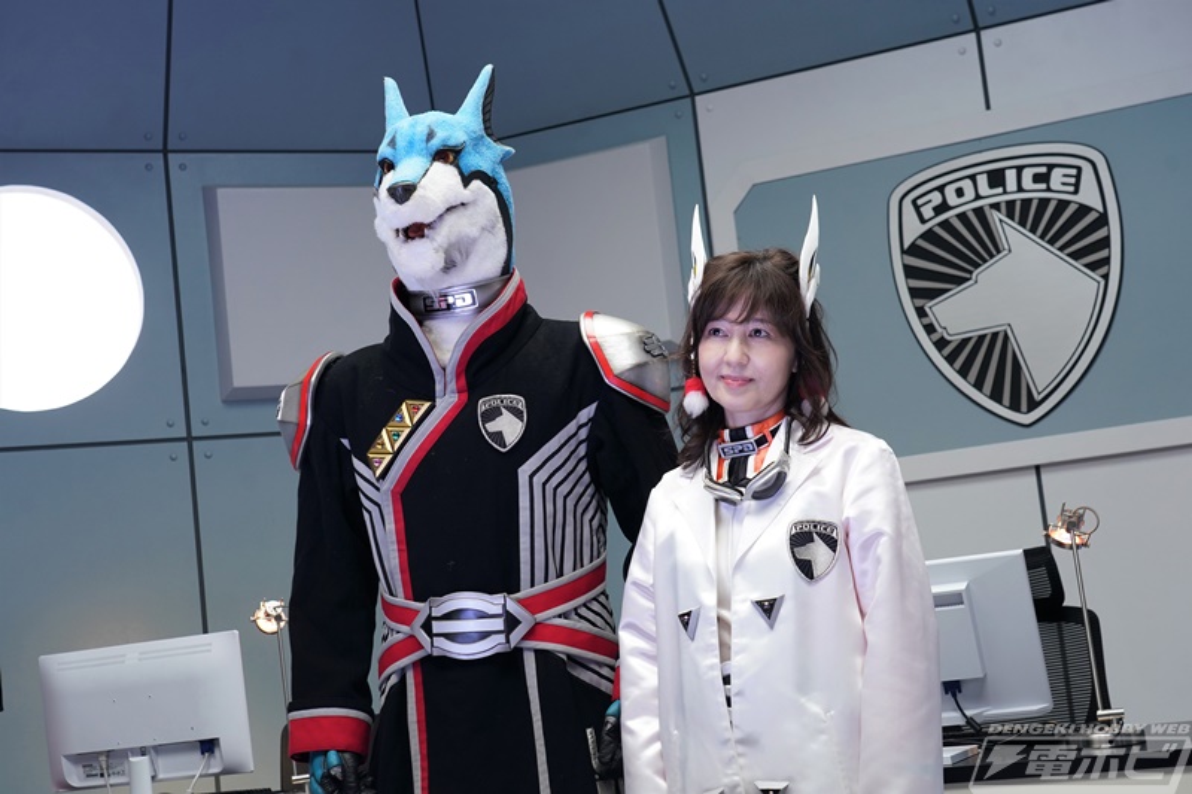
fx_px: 1788
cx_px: 596
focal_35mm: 54
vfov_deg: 25.0
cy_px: 397
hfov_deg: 36.9
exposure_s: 1/60
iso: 1250
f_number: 6.3
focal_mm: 54
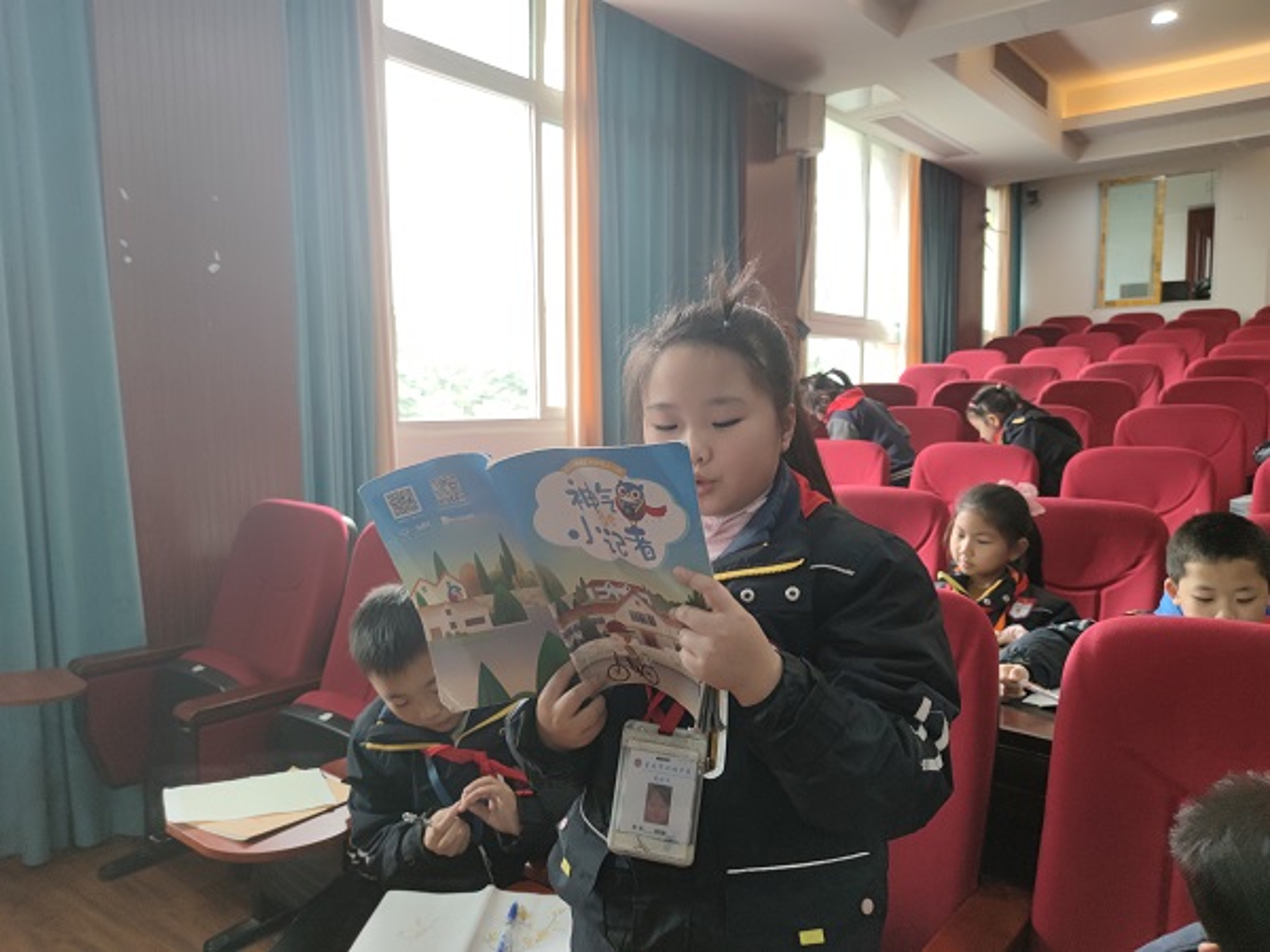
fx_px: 881
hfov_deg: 71.6
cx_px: 635
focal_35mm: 24
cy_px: 476
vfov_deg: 56.8
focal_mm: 6.72
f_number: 1.69
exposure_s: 1/100
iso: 154
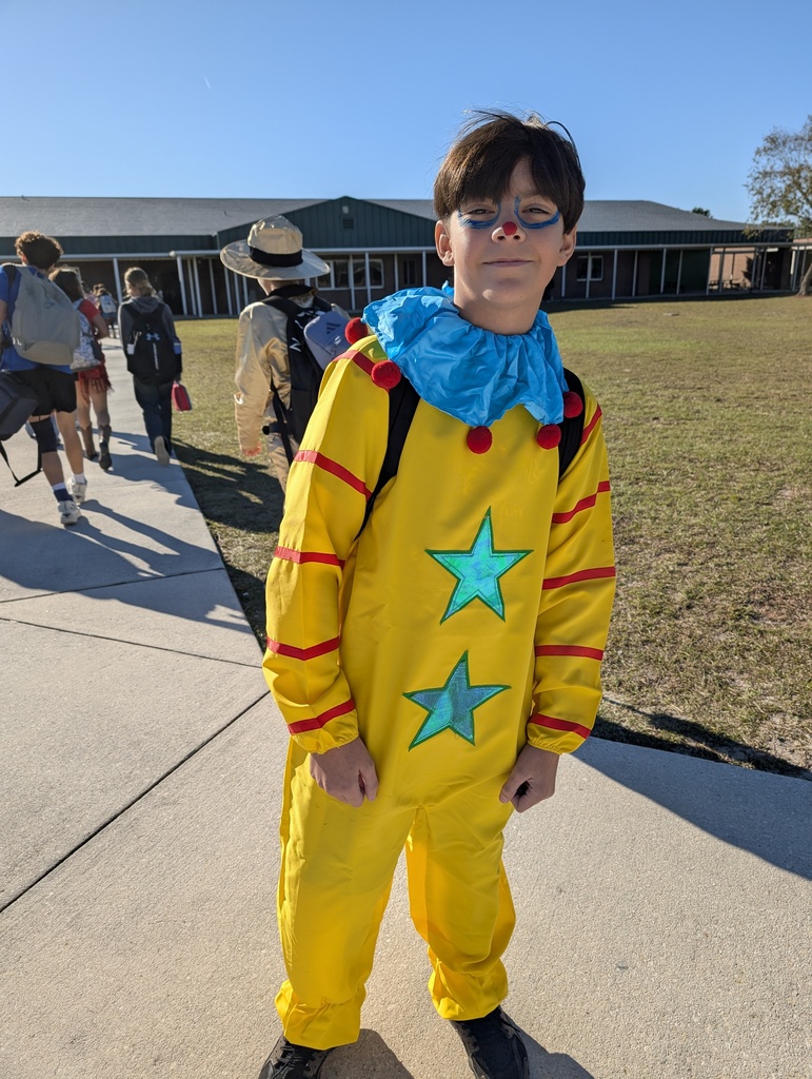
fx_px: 749
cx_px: 406
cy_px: 540
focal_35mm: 24
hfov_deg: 56.9
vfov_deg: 71.5
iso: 19
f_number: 1.68
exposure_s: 1/1259
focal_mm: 6.9
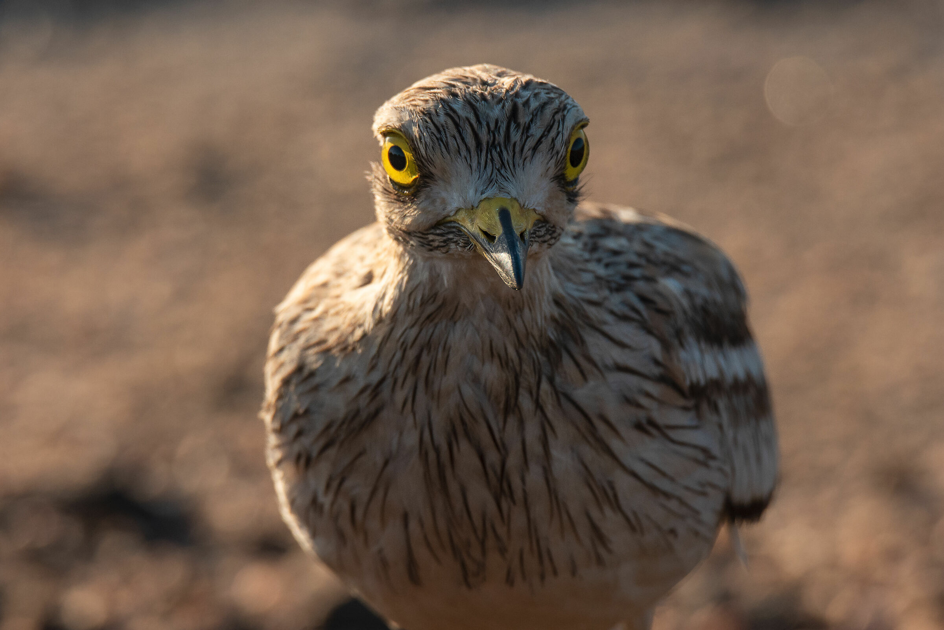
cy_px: 315
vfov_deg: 1.5
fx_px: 23598
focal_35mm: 900
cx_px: 472
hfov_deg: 2.3
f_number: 8
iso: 800
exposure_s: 1/1250
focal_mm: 600
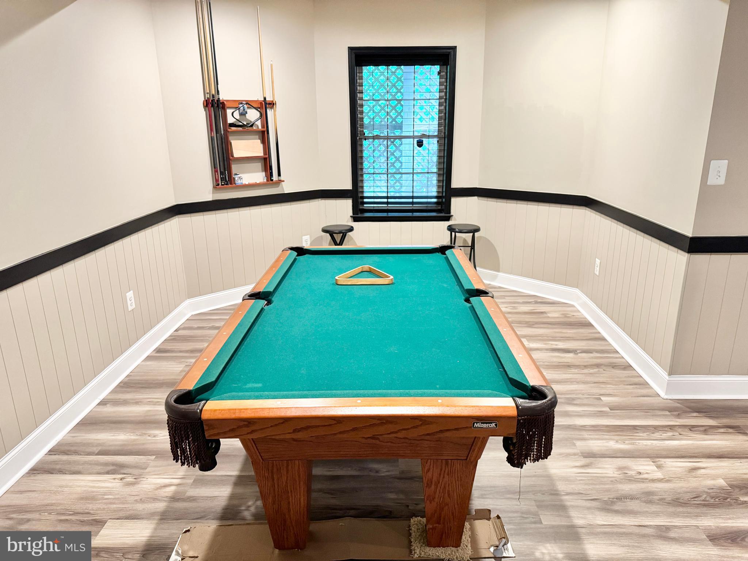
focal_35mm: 24
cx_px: 374
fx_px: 519
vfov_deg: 56.8
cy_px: 280
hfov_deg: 71.6
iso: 400
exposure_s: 1/60
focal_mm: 6.76
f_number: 1.78
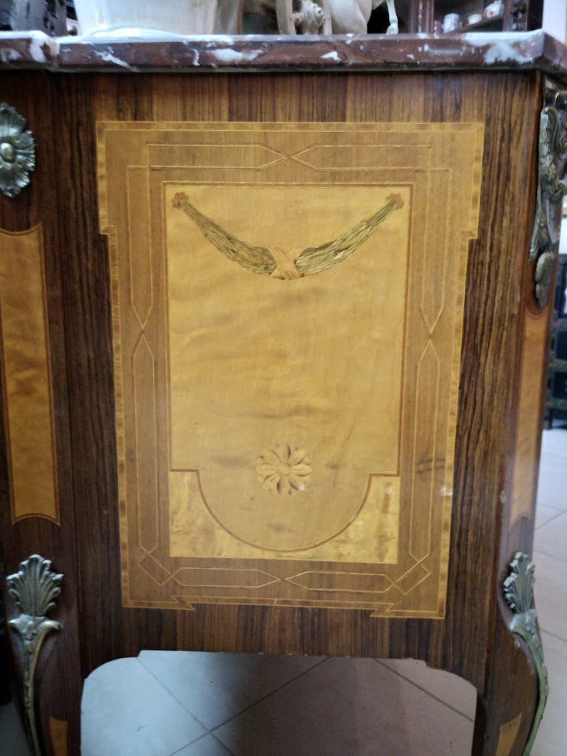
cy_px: 378
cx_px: 284
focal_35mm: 23
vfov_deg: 73.9
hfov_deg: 58.9
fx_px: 502
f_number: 2
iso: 800
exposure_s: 1/20
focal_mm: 4.04
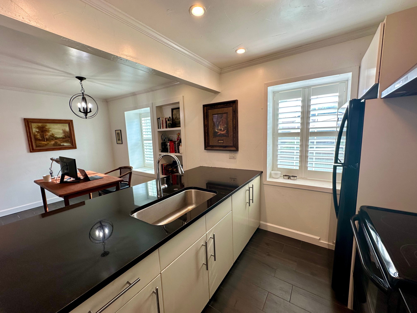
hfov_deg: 102.1
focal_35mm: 14
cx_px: 208
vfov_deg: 85.7
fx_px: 169
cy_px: 156
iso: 64
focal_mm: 2.22
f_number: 2.2
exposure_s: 1/120
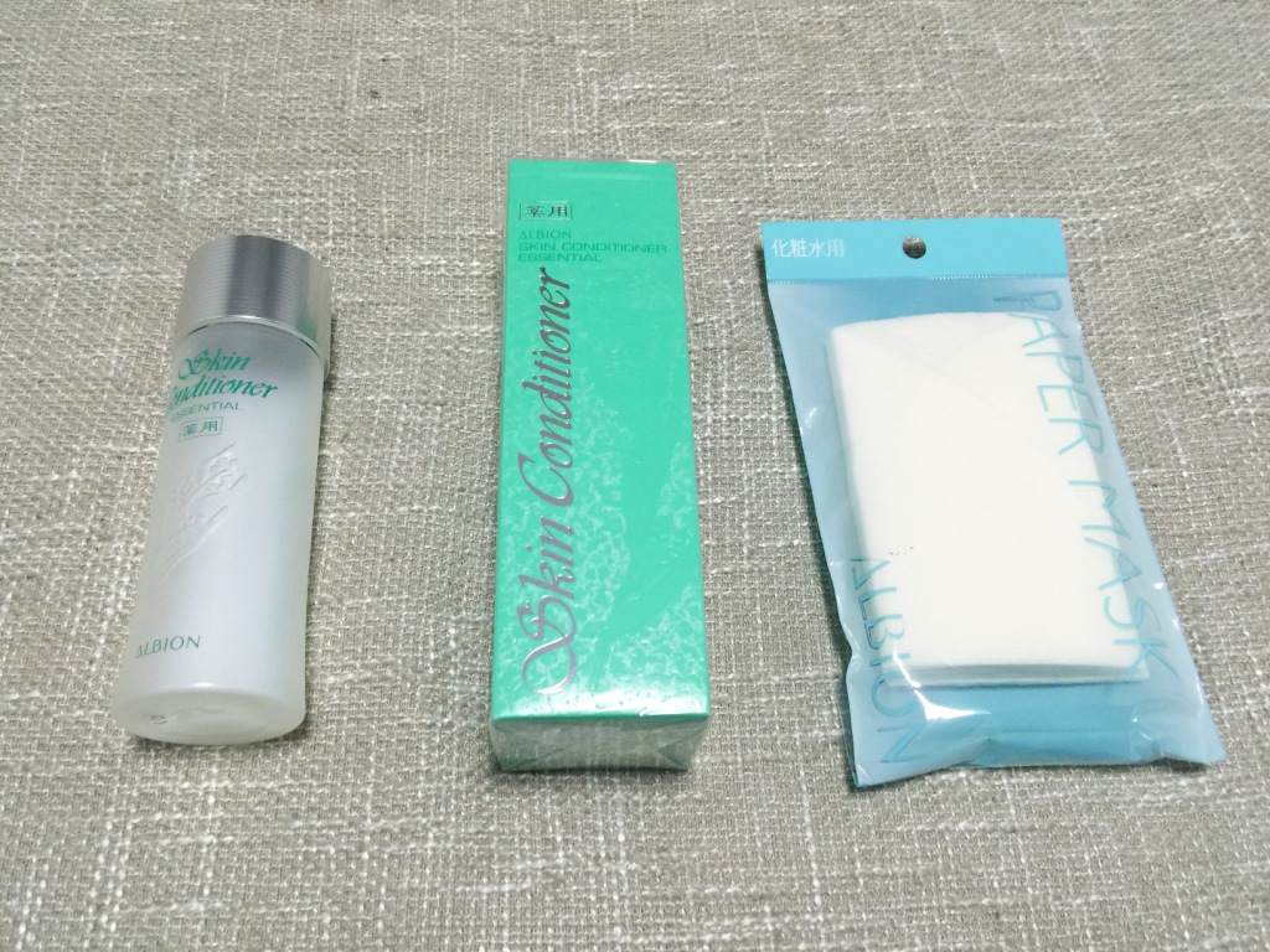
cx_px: 635
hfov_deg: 61.7
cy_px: 476
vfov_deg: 48.2
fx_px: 1064
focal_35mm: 29
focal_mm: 4.15
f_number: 2.2
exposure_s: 1/15
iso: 50
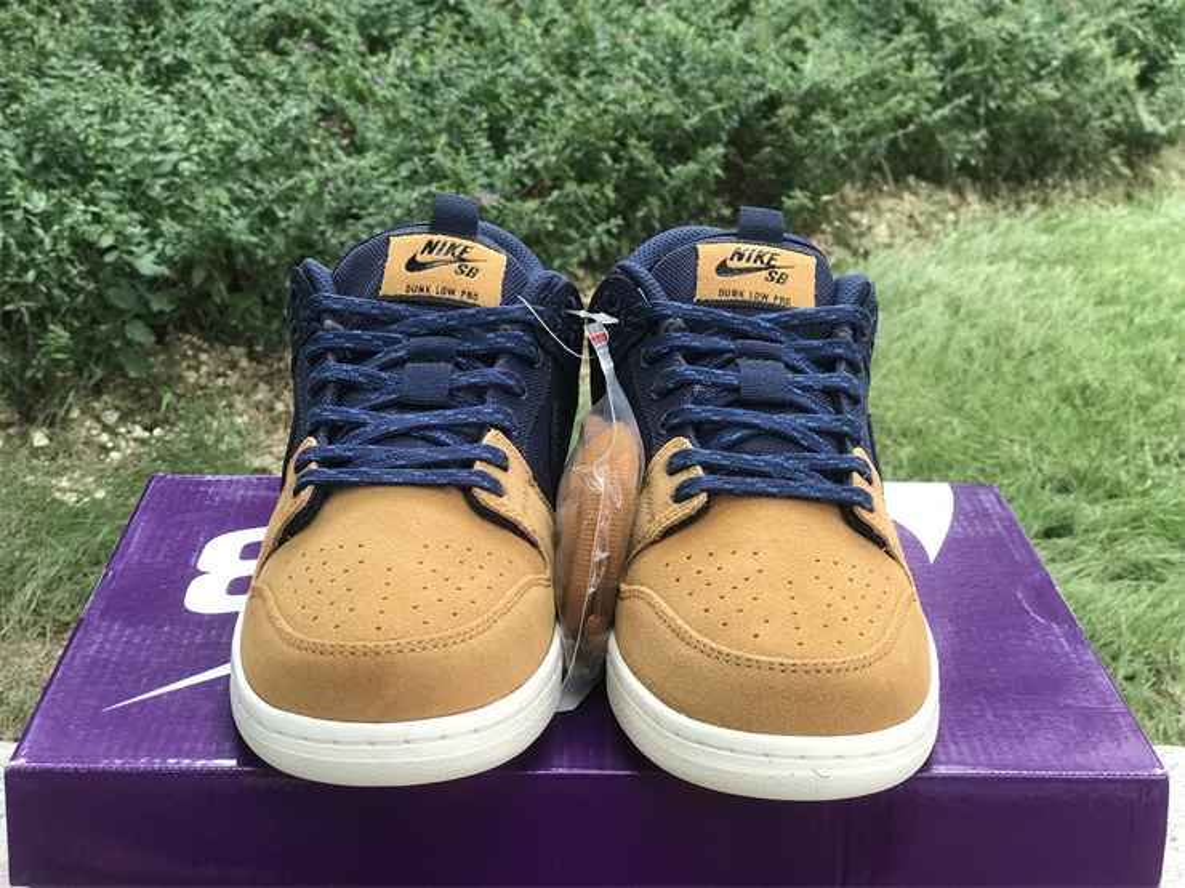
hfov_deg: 33.8
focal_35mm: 57
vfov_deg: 25.7
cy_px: 444
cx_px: 592
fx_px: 1951
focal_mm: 6.6
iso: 50
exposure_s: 1/50
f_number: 2.8
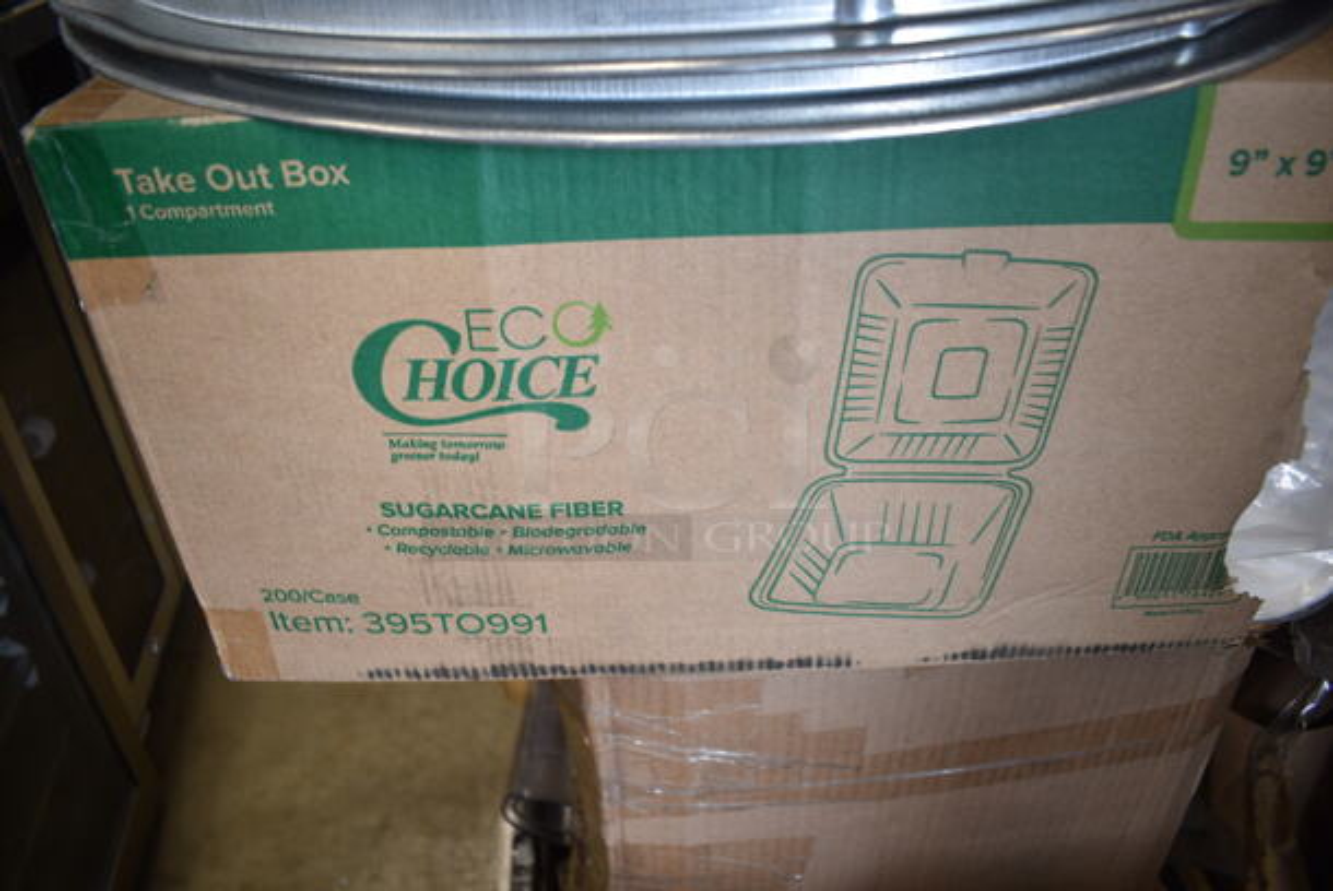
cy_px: 446
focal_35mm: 27
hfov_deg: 67.3
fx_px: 1001
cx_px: 666
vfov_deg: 48.0
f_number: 3.5
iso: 250
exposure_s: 1/30
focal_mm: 18
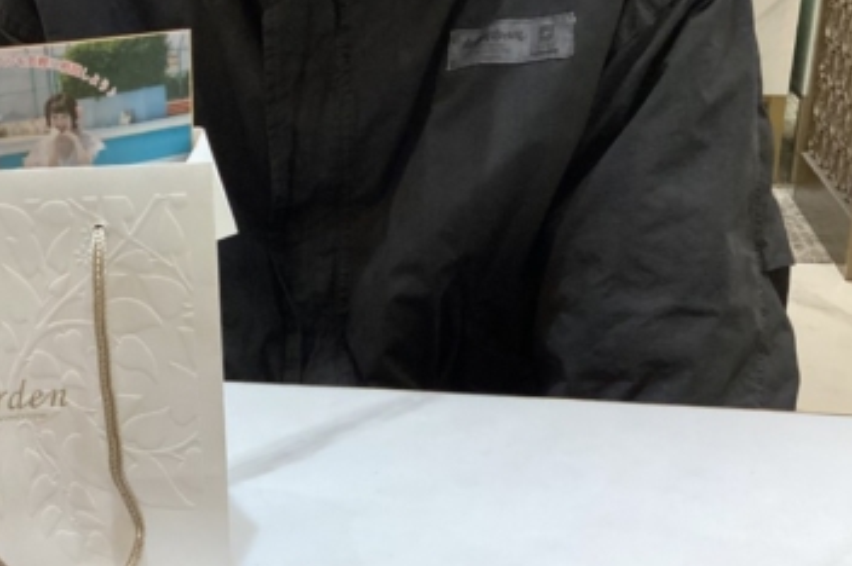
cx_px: 247
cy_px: 360
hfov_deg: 35.7
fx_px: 1300
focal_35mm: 55
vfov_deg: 24.5
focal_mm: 3.3
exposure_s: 1/120
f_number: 2.4
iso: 64
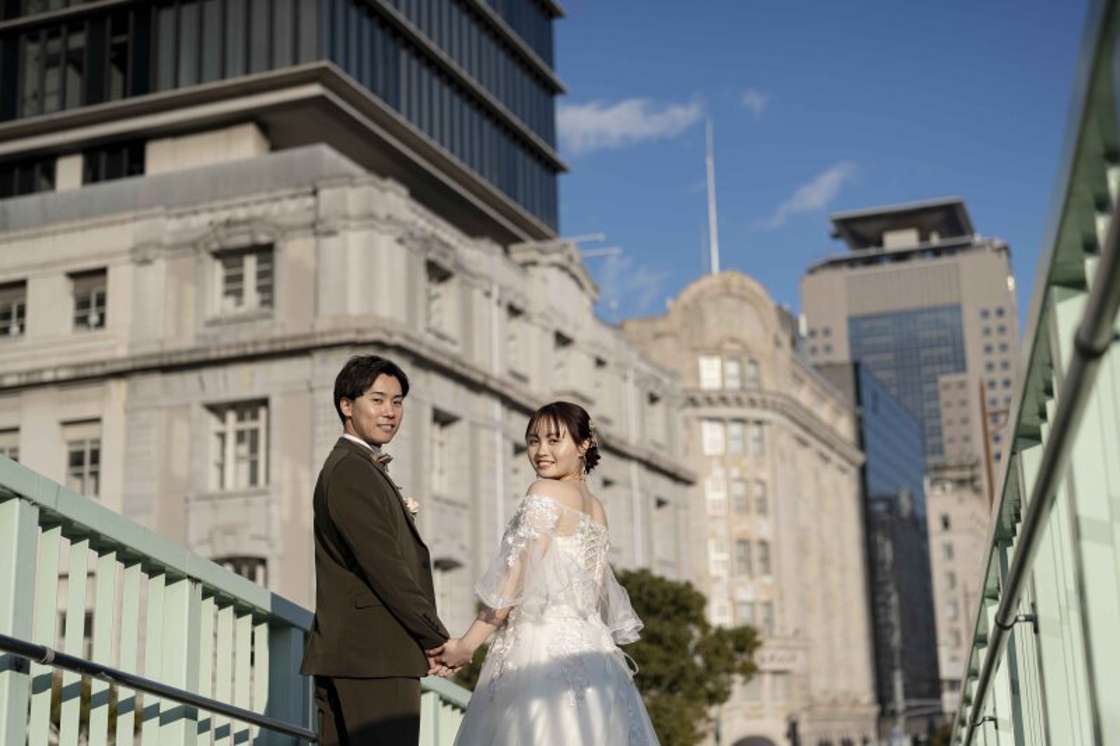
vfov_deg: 27.0
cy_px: 373
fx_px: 1555
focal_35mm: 50
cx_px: 560
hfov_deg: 39.6
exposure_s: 1/8000
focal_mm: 50
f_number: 2
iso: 100
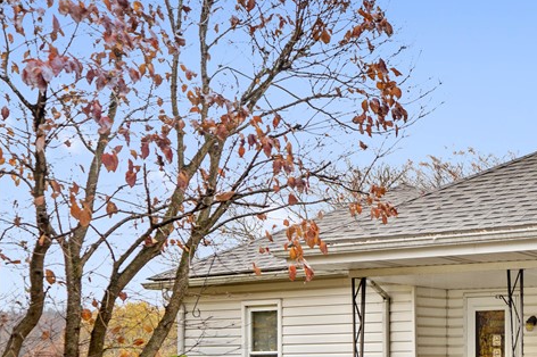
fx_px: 1133
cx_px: 616
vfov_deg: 17.4
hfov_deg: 24.6
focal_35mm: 76
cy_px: 384
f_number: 3.2
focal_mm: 33
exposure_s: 1/60
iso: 100
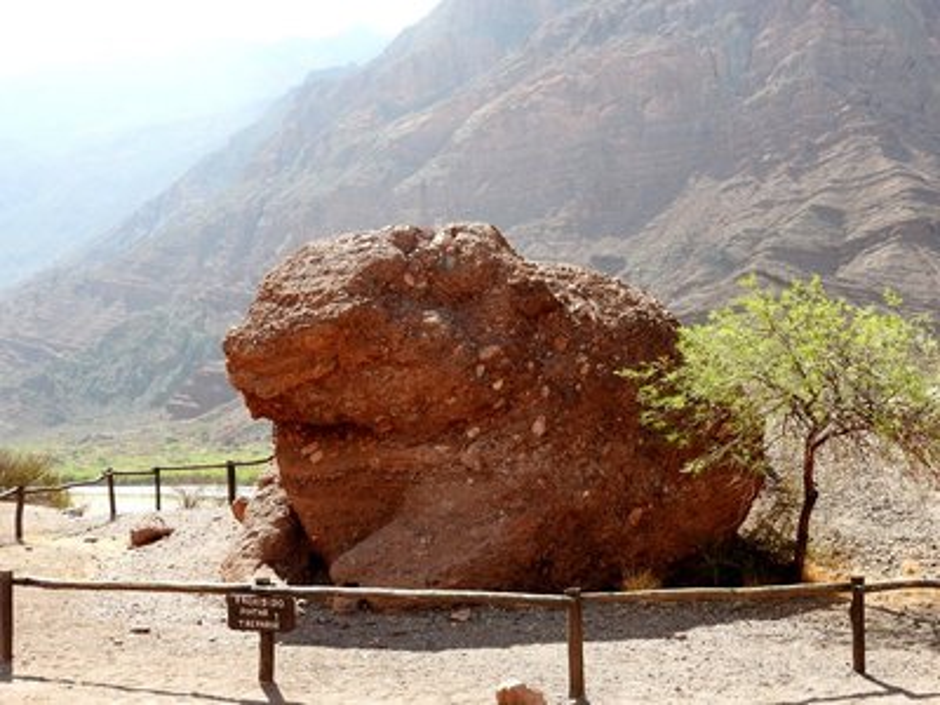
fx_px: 1494
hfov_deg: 34.9
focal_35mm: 55
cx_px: 470
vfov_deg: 26.6
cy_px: 352
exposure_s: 1/320
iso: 100
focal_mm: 9.9
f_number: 4
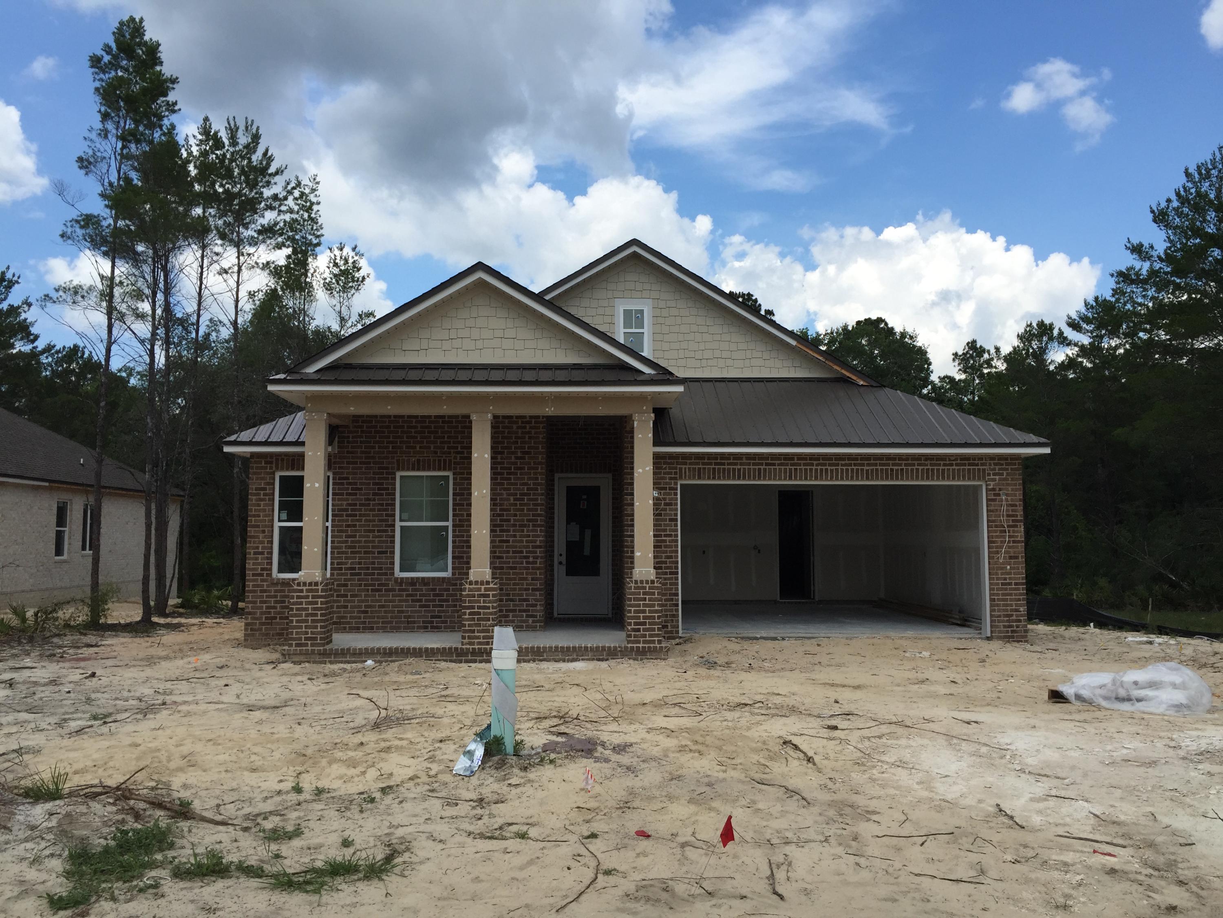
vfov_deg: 48.2
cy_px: 459
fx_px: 1025
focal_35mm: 29
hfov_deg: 61.7
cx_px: 612
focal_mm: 4.15
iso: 32
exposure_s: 1/1980
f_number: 2.2
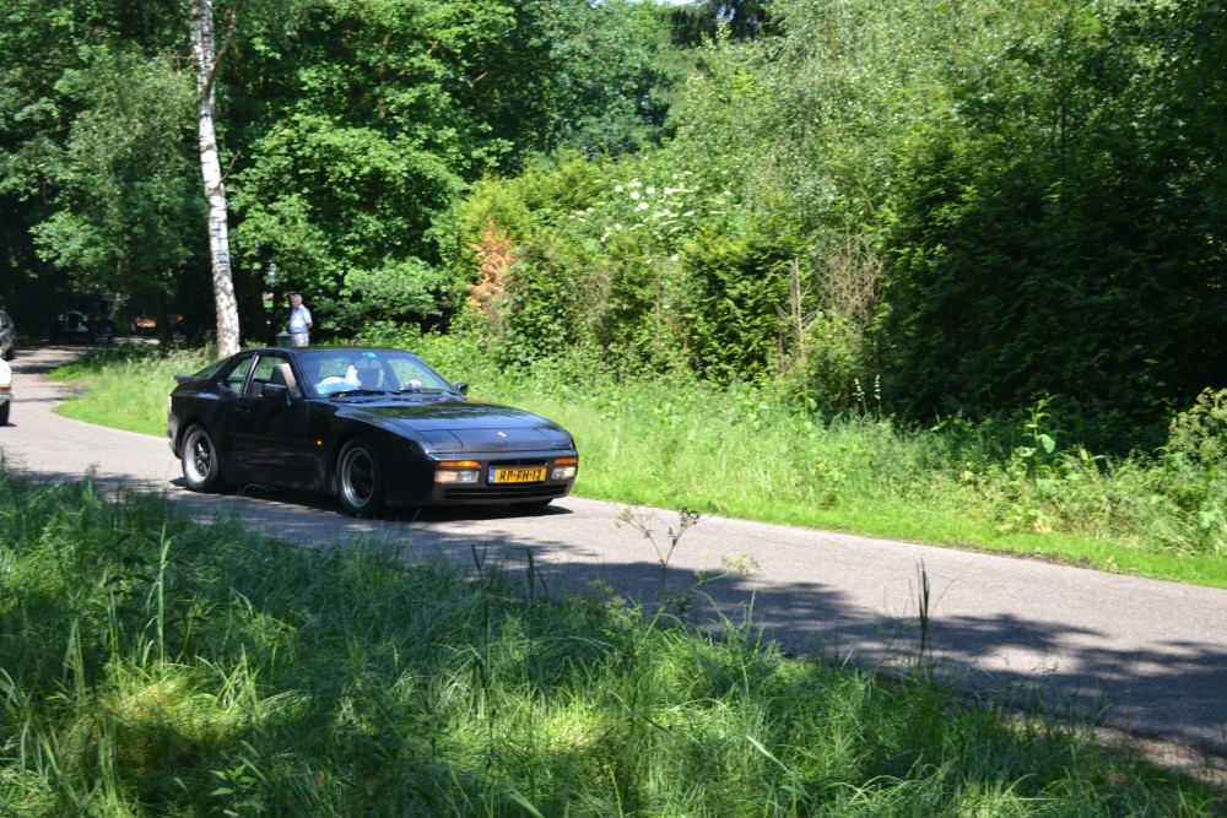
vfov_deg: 25.1
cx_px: 614
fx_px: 1841
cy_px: 409
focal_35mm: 54
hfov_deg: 36.9
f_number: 5.6
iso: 100
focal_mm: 36
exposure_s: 1/125
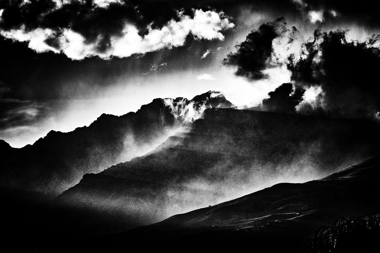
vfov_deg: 5.3
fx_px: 2713
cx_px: 190
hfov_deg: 8.0
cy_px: 126
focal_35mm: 257
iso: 200
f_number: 7.1
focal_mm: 171.6
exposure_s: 1/400
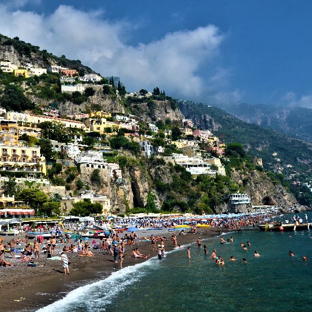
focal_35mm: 35
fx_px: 357
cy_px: 156
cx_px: 96
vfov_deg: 47.2
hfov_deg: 46.2
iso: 180
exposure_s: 1/125
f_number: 11
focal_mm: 18
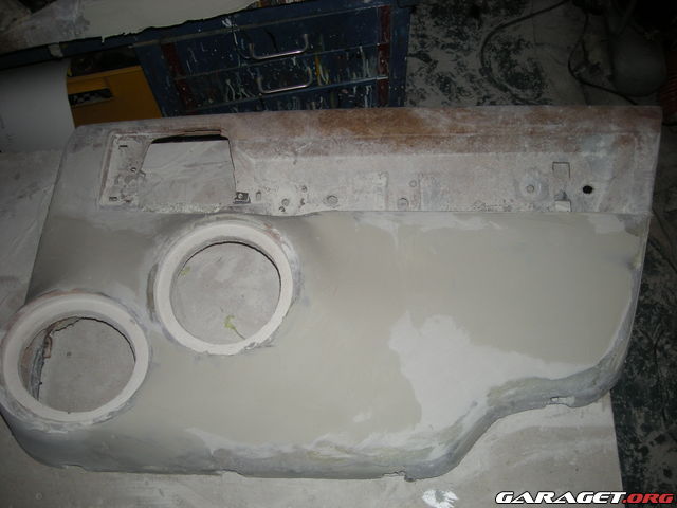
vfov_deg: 40.7
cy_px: 254
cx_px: 338
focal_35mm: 35
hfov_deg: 52.6
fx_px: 685
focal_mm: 5.7
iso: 50
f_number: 2.8
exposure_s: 1/60
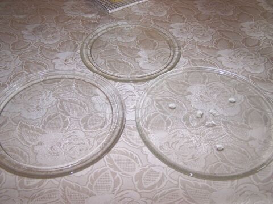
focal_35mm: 38
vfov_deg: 37.7
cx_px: 136
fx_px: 300
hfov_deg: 49.0
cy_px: 102
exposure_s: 1/60
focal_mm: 6.3
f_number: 2.8
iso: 160
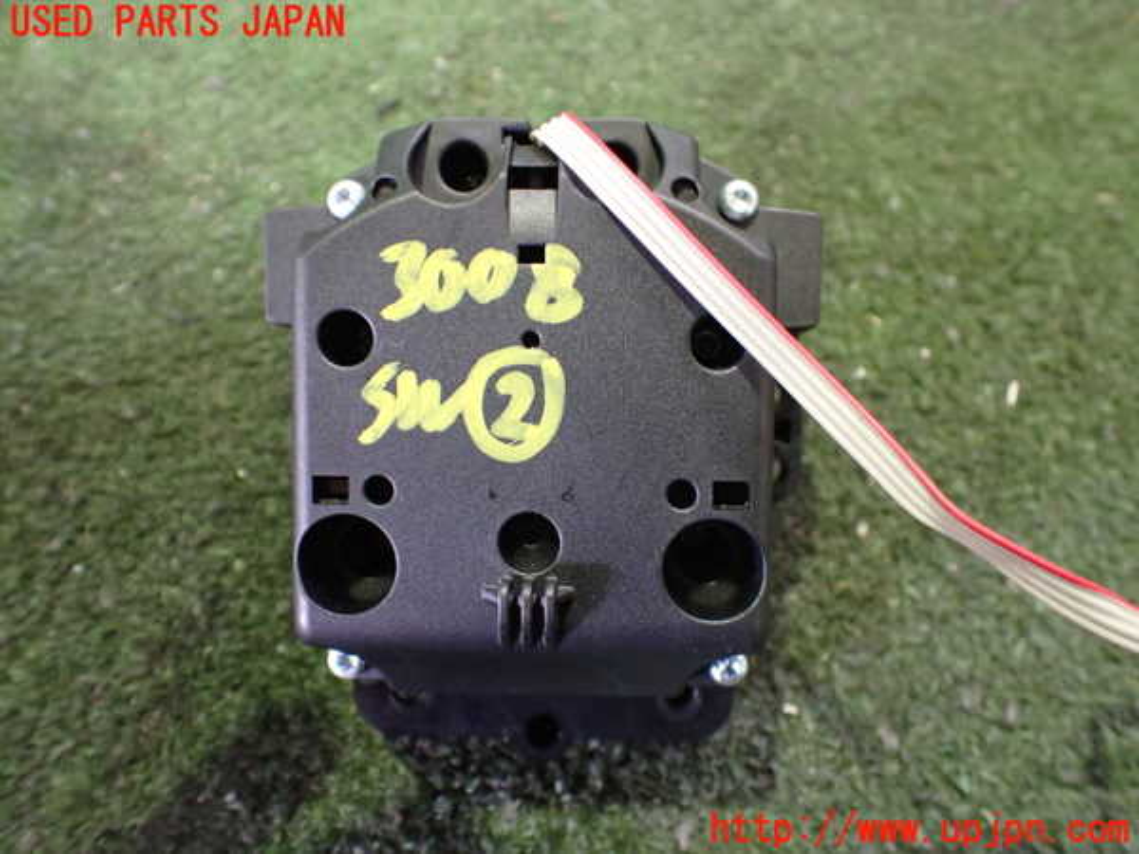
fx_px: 987
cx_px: 570
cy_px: 427
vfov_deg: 46.8
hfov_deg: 60.0
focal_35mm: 30
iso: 1000
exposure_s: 1/30
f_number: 2.3
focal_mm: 5.4
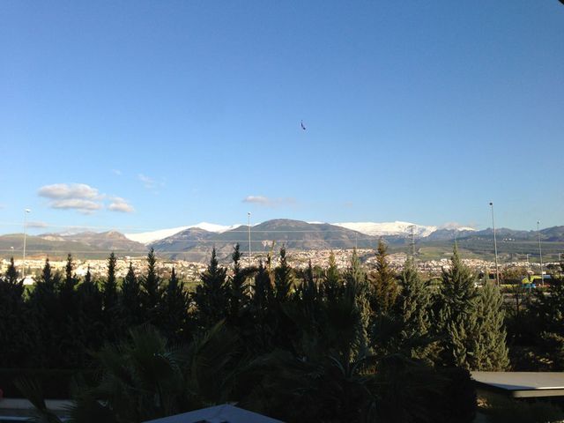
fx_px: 538
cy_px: 212
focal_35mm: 33
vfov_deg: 42.9
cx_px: 282
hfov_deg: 55.4
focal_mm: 4.13
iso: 50
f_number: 2.4
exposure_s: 1/1043
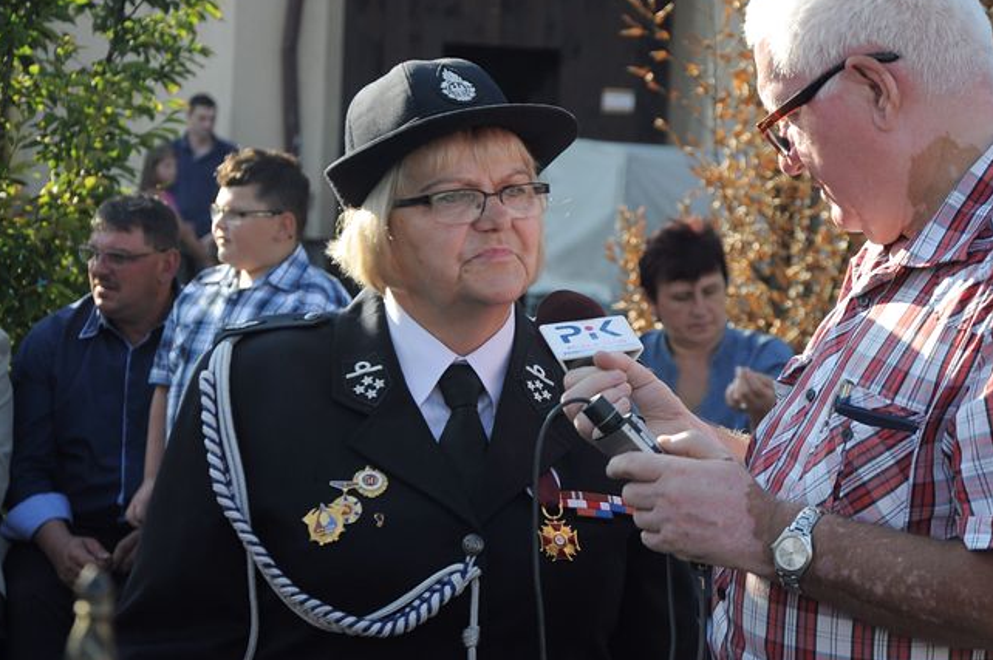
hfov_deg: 14.8
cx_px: 591
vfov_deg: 9.9
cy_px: 345
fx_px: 3831
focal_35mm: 139
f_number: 5.3
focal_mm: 70
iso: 400
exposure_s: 1/500
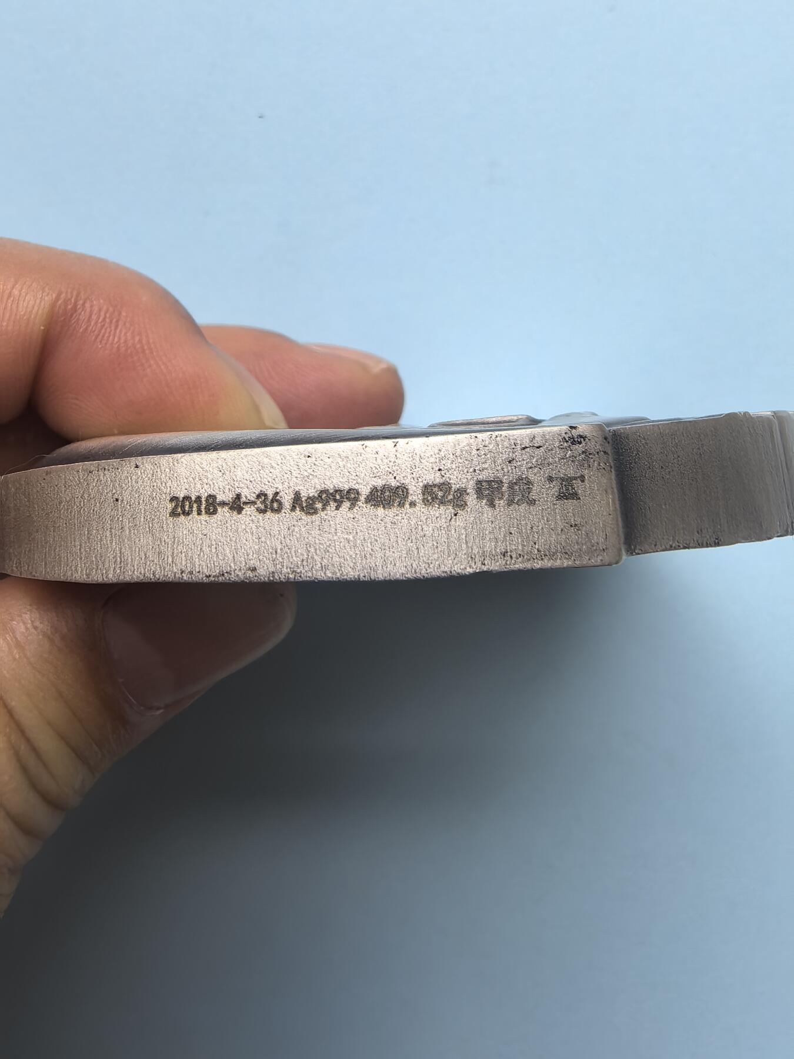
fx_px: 826
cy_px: 530
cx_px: 397
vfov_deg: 65.3
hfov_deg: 51.4
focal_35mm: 27
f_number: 2.2
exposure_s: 1/145
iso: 50
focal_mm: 1.76
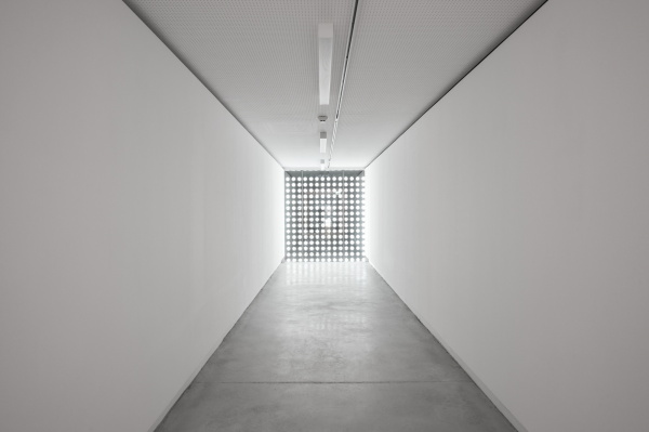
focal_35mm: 20
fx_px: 369
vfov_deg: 60.6
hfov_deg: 82.6
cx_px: 324
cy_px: 216
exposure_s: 5
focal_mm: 20.5
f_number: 11
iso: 100
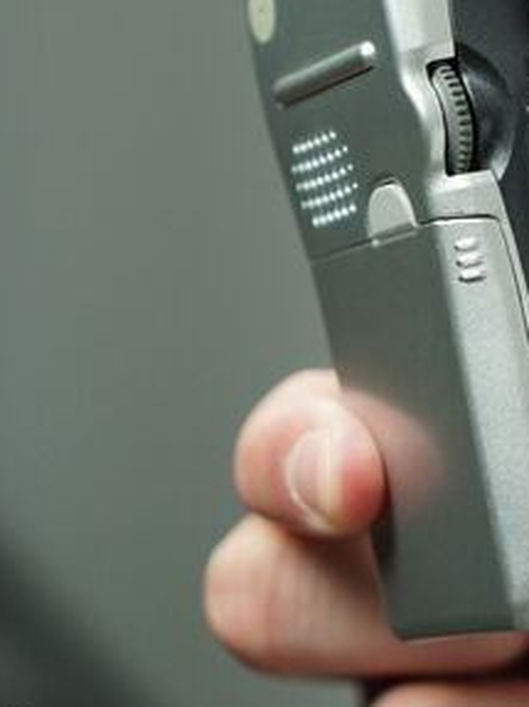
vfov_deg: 13.7
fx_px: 2936
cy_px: 260
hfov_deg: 10.2
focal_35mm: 144
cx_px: 495
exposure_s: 1/160
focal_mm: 70
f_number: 4
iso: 1600
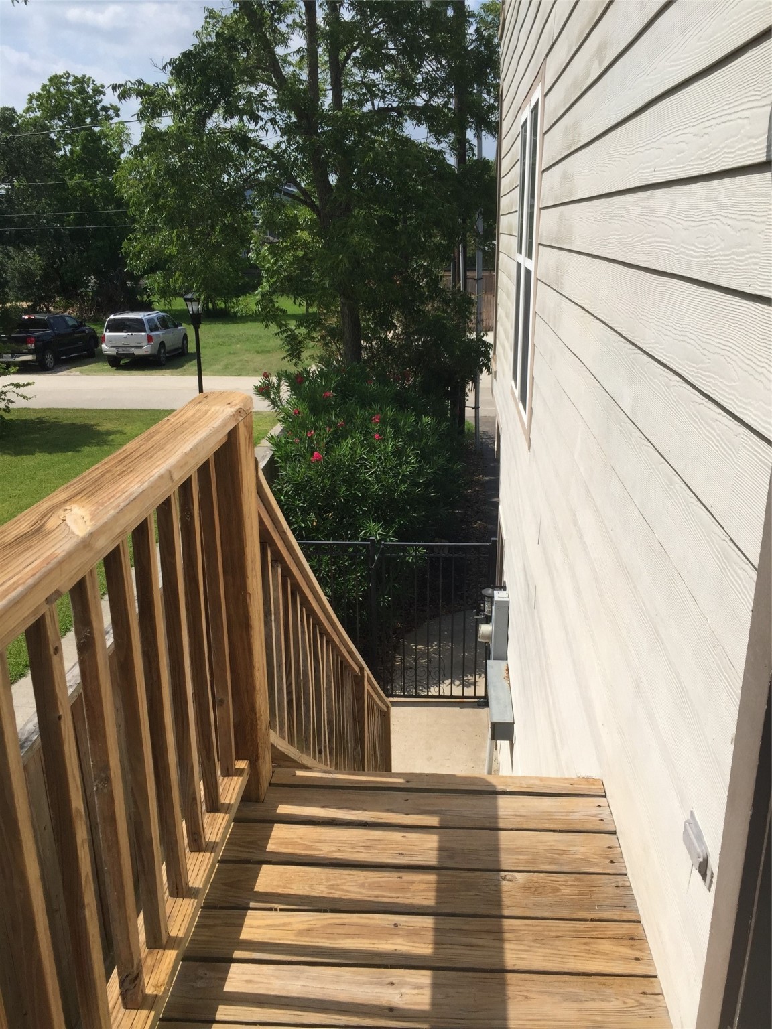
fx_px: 862
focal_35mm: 29
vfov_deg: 61.7
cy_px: 514
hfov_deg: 48.2
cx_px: 386
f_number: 2.2
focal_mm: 4.15
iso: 32
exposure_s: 1/2639
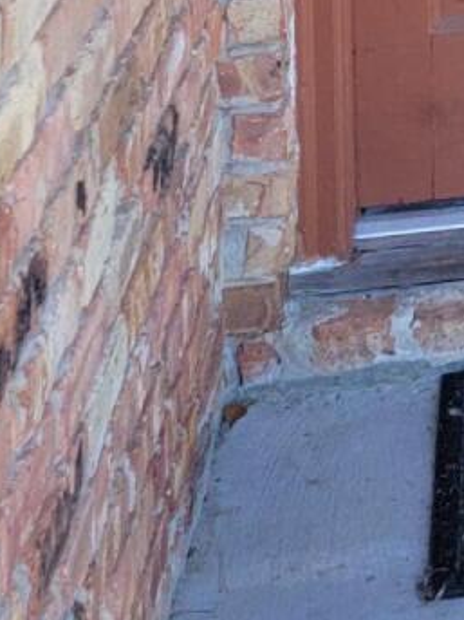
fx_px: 2504
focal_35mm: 140
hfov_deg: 9.6
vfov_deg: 12.3
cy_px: -665
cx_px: 1024
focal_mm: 6.7
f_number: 1.8
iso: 40
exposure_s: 1/120
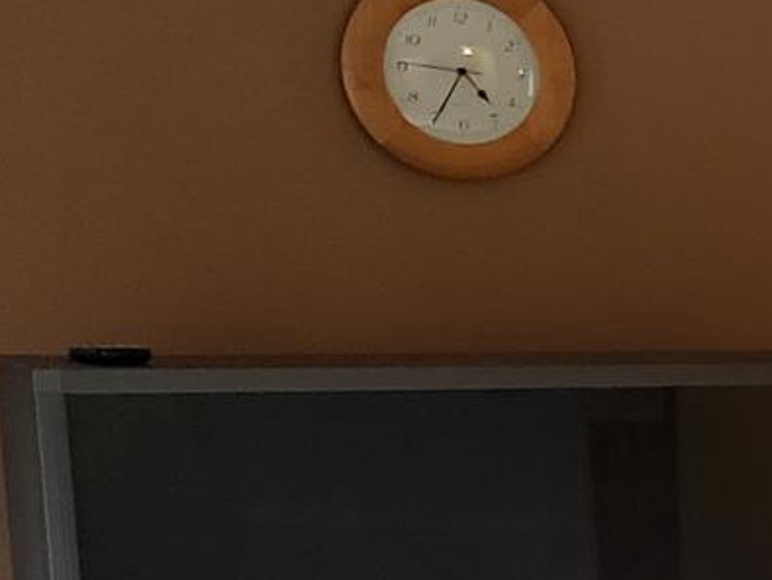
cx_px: 1989
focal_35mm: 135
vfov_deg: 10.8
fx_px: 3013
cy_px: 701
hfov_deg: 11.4
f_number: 1.5
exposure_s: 1/60
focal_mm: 4.3
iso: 250
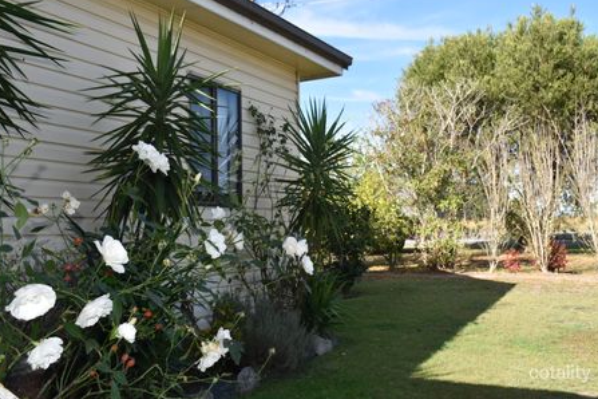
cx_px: 298
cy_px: 191
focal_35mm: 41
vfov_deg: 32.6
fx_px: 681
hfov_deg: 47.4
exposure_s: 1/200
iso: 100
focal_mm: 26
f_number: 7.1
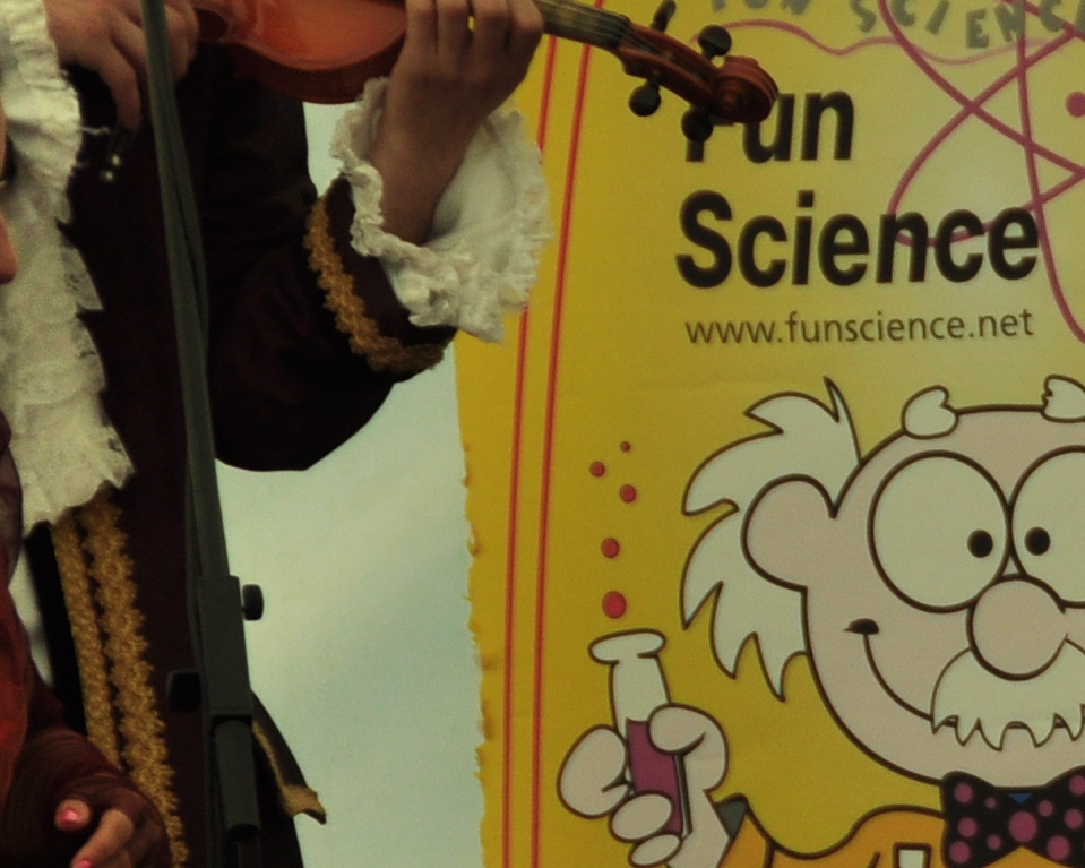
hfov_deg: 3.4
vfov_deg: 2.7
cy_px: 1179
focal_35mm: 566
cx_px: 1836
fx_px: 18173
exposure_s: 1/320
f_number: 6.3
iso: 200
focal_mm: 90
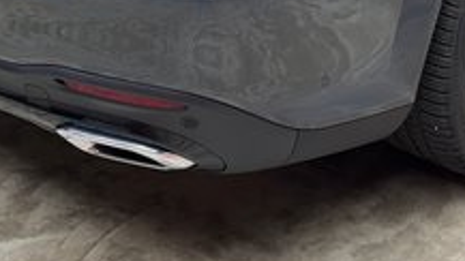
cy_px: -154
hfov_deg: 27.3
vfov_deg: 14.4
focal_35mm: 77
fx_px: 949
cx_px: 321
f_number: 1.78
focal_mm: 6.76
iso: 100
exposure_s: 1/120
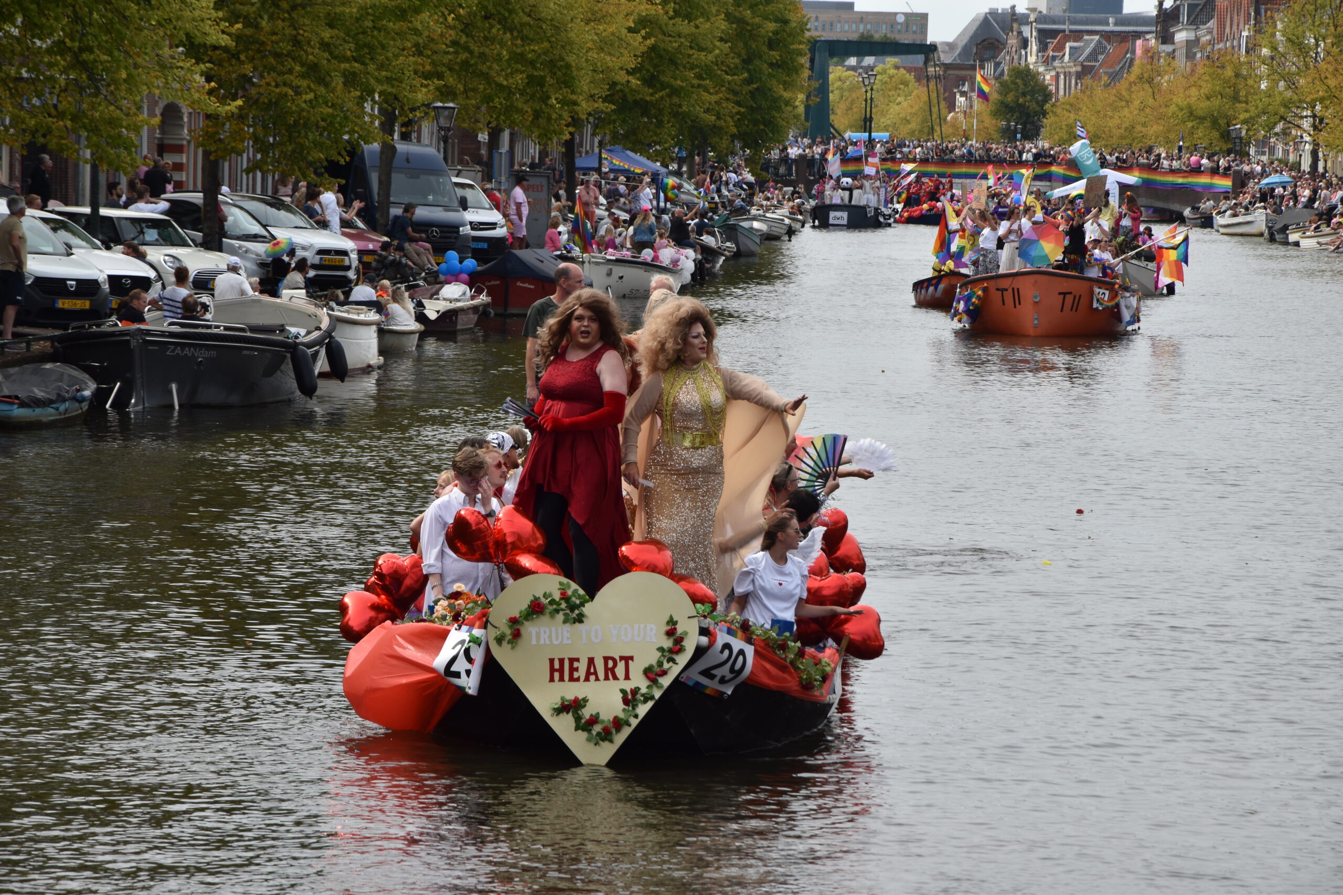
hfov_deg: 13.0
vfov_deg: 8.7
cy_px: 448
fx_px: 5876
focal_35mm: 158
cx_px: 672
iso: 200
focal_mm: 105
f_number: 9
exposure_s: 1/320
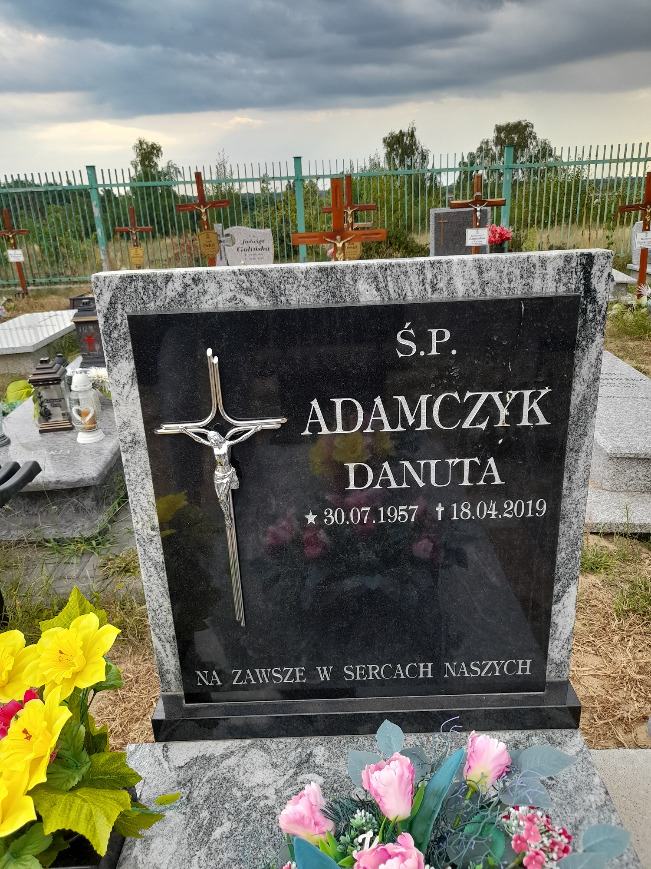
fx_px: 627
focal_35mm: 25
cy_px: 434
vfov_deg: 69.4
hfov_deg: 54.9
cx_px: 326
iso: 25
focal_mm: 4.6
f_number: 2
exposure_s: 1/100
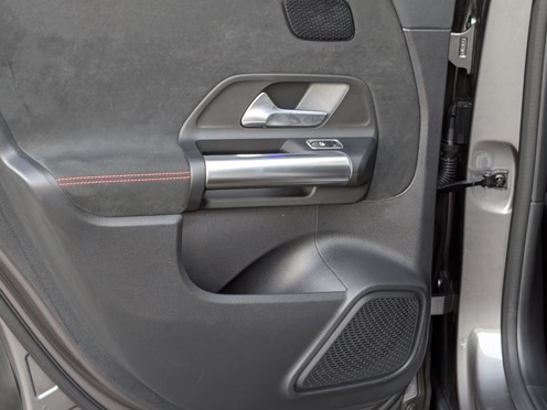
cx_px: 222
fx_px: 1248
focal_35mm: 79
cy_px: 128
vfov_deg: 18.6
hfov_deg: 24.7
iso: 143
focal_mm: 6.9
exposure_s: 1/120
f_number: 1.68
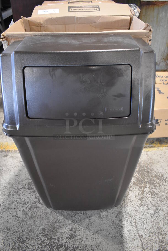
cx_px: 84
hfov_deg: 48.0
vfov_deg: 67.3
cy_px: 126
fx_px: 189
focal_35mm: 27
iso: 4000
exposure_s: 1/125
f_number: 3.5
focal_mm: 18
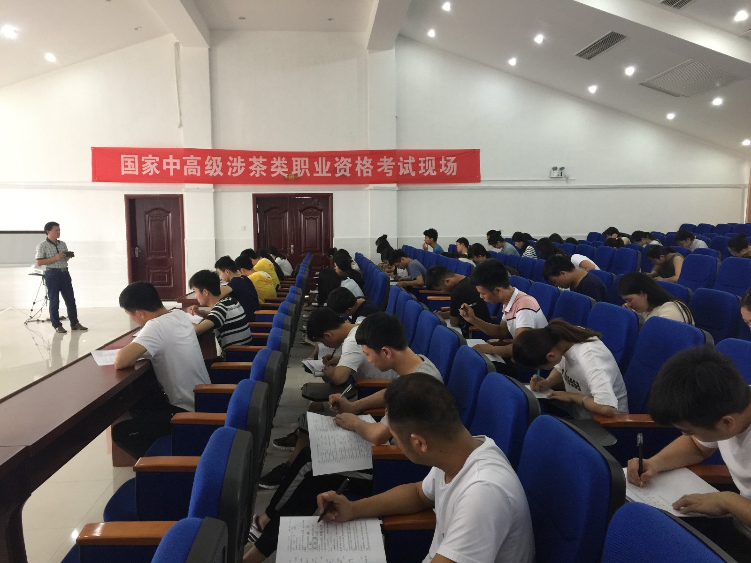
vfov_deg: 48.2
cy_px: 282
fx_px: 629
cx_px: 376
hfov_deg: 61.7
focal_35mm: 29
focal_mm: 4.15
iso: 100
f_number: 2.2
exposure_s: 1/17
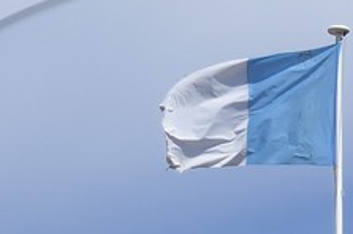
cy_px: 549
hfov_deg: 6.0
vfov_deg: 3.9
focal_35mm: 345
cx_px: 255
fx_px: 3378
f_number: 10
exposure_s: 1/640
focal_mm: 48
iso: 200
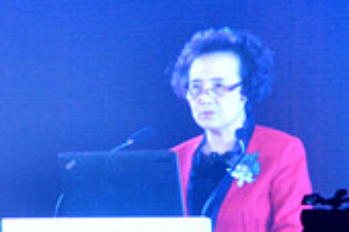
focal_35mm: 317
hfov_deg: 6.3
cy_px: 233
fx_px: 3074
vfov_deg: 4.3
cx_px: -376
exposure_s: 1/60
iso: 800
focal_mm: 45
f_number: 4.8
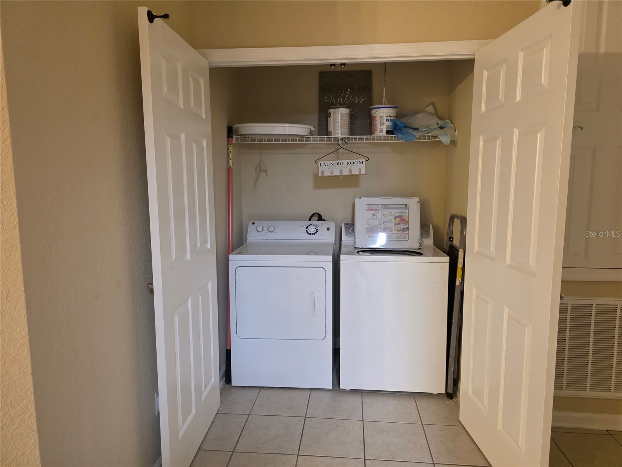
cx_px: 311
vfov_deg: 58.9
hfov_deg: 73.9
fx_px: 413
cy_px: 234
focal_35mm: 23
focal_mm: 6.3
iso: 1000
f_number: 1.7
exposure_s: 1/120
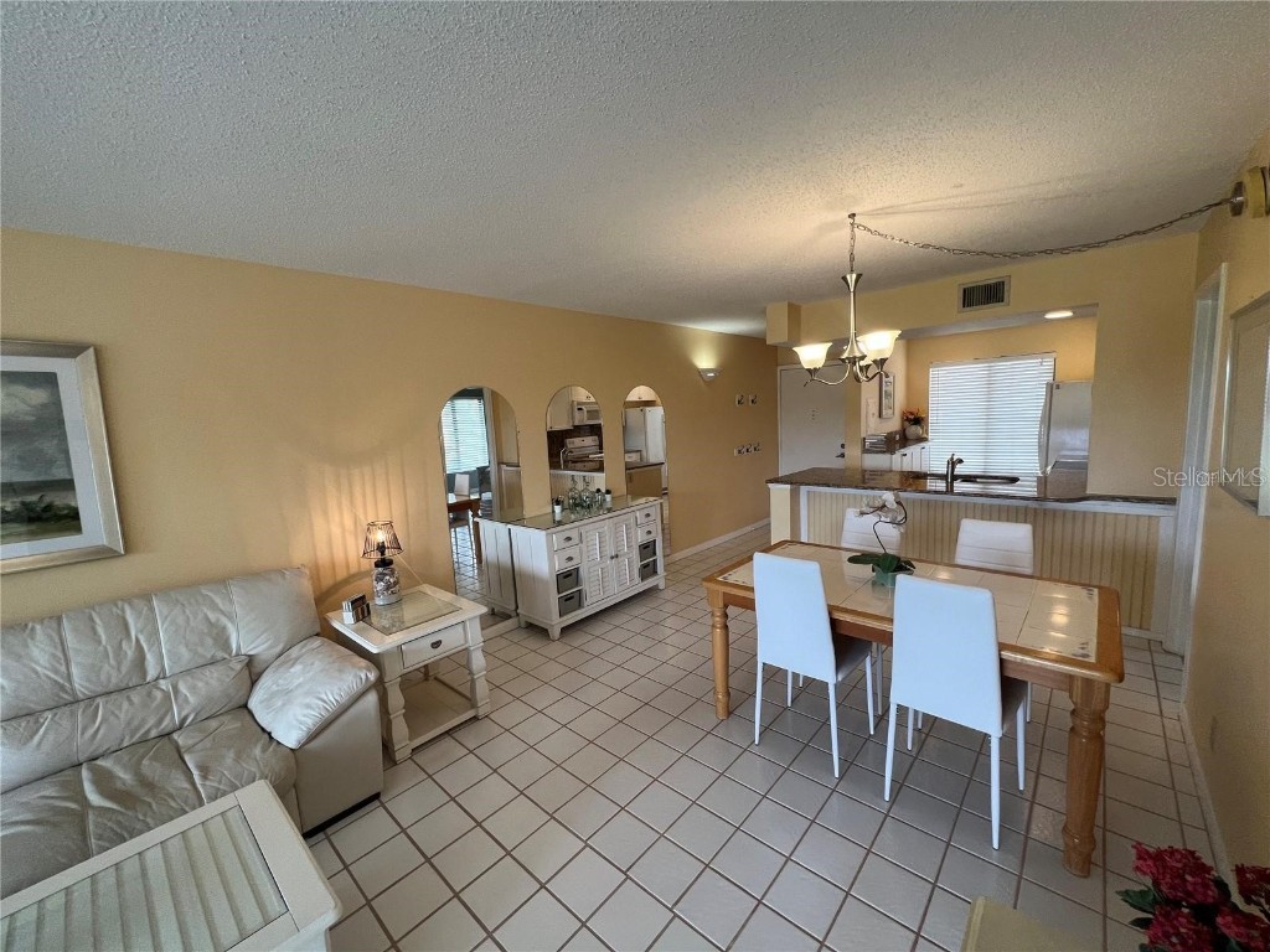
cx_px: 635
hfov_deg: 106.2
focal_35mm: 13
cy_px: 476
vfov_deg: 89.9
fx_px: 477
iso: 80
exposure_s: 1/120
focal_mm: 1.57
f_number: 1.8
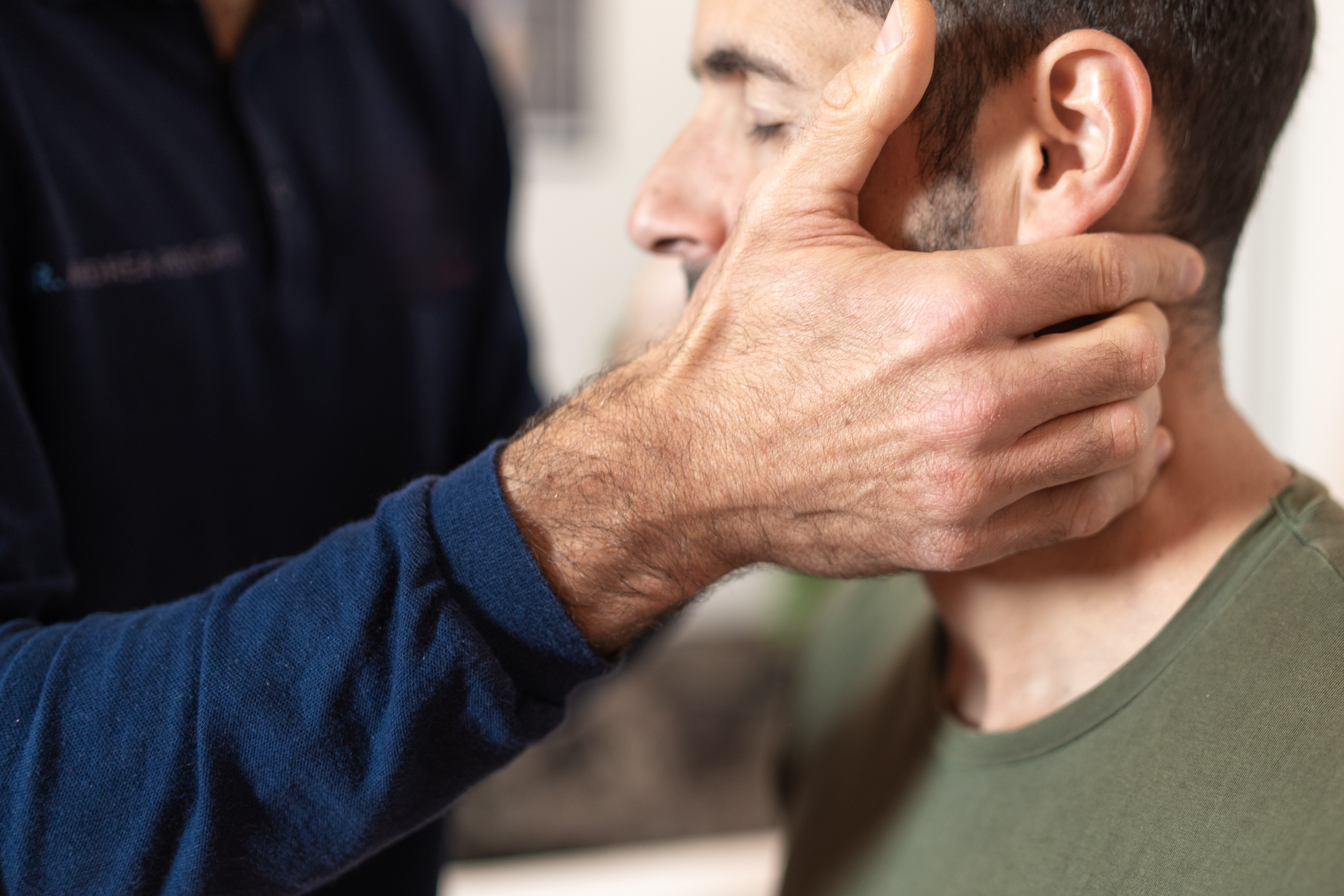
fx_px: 1829
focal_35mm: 49
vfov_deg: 27.5
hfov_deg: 40.0
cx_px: 856
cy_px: 411
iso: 250
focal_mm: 35
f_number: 1.8
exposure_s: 1/125
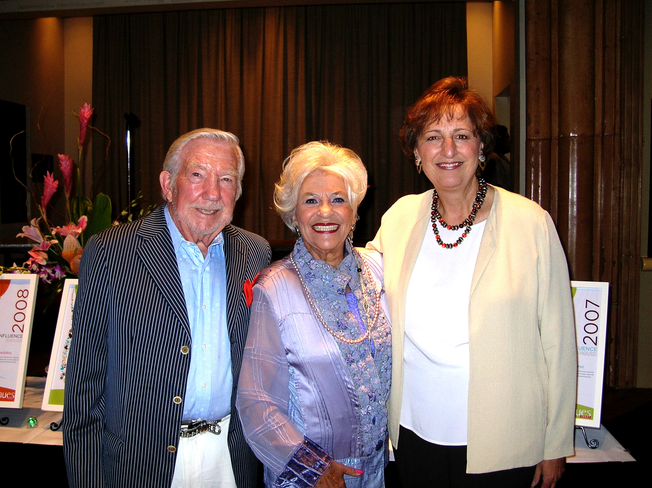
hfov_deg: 51.4
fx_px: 677
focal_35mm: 36
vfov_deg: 39.6
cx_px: 326
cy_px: 244
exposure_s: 1/60.1
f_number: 2.7
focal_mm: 6
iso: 50
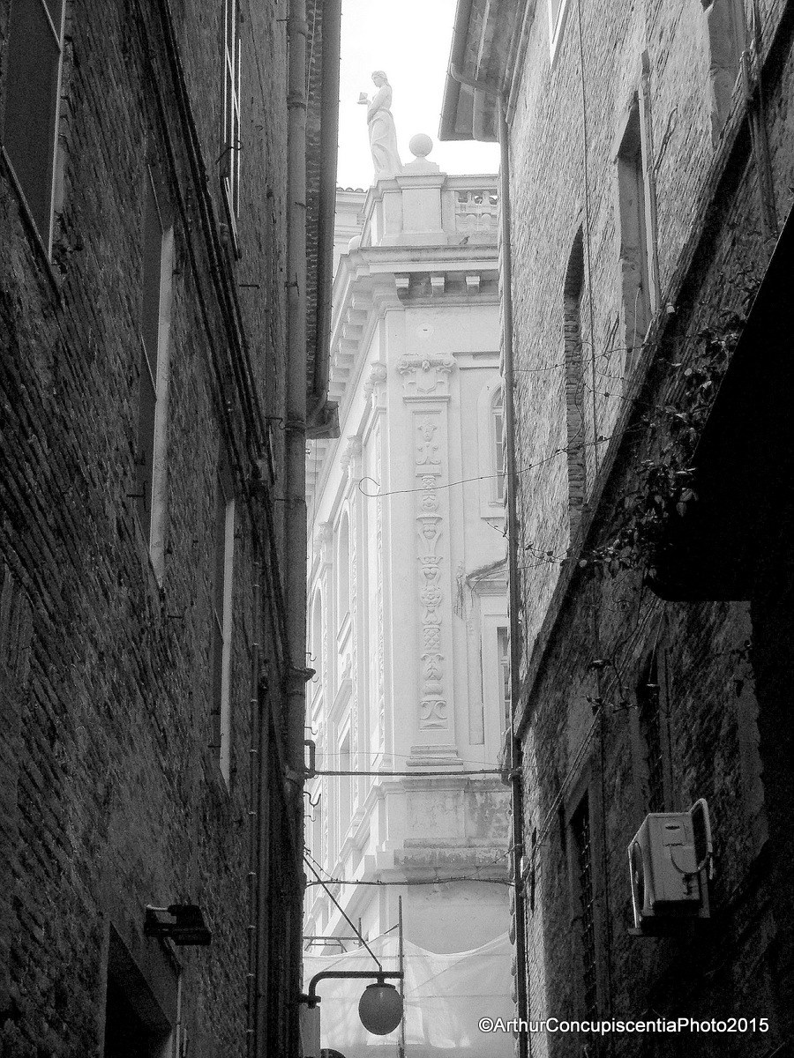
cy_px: 529
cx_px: 397
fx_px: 2508
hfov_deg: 18.0
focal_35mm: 82
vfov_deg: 23.8
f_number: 4.8
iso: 80
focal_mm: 11.6
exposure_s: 1/400
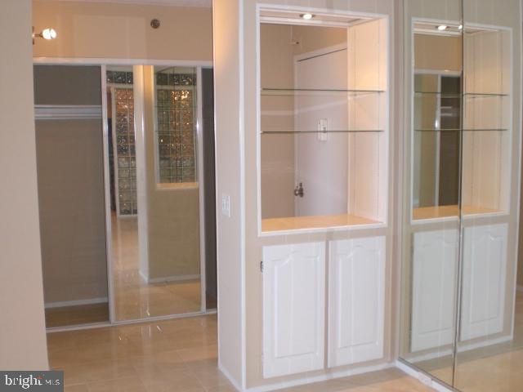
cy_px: 196
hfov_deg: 49.0
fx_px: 574
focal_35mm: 38
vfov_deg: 37.7
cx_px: 262
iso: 200
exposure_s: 1/60
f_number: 3.1
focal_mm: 6.3
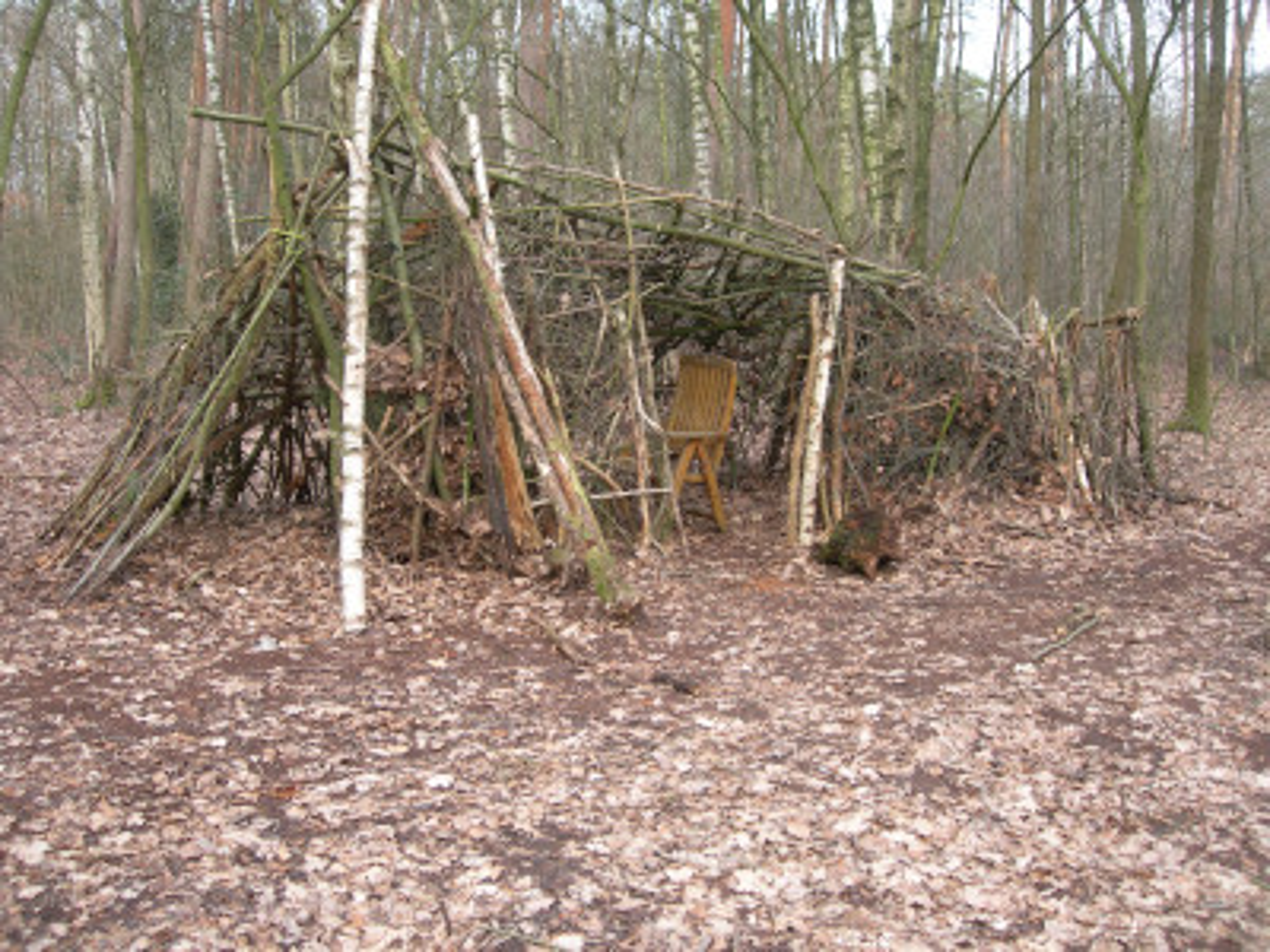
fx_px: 1394
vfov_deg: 37.7
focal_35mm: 38
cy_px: 476
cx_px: 635
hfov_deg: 49.0
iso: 50
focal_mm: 7.8
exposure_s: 1/45.7
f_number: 2.8
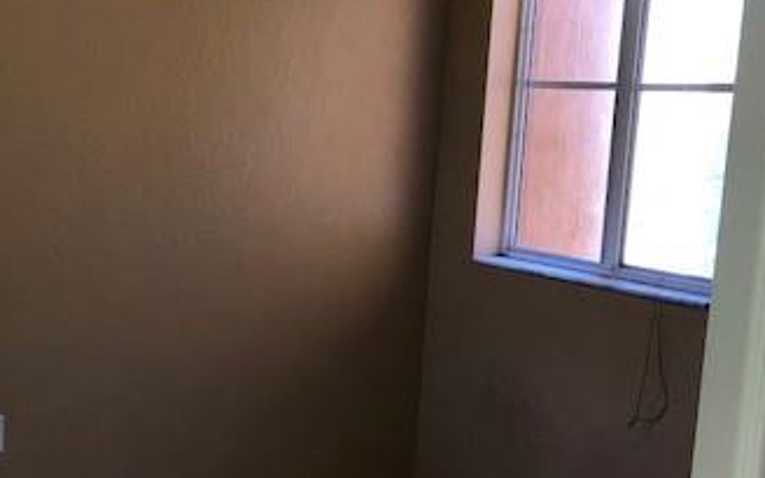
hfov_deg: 32.7
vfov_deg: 22.4
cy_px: 245
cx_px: 30
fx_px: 1209
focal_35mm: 58
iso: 80
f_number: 1.8
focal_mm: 3.99
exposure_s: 1/60
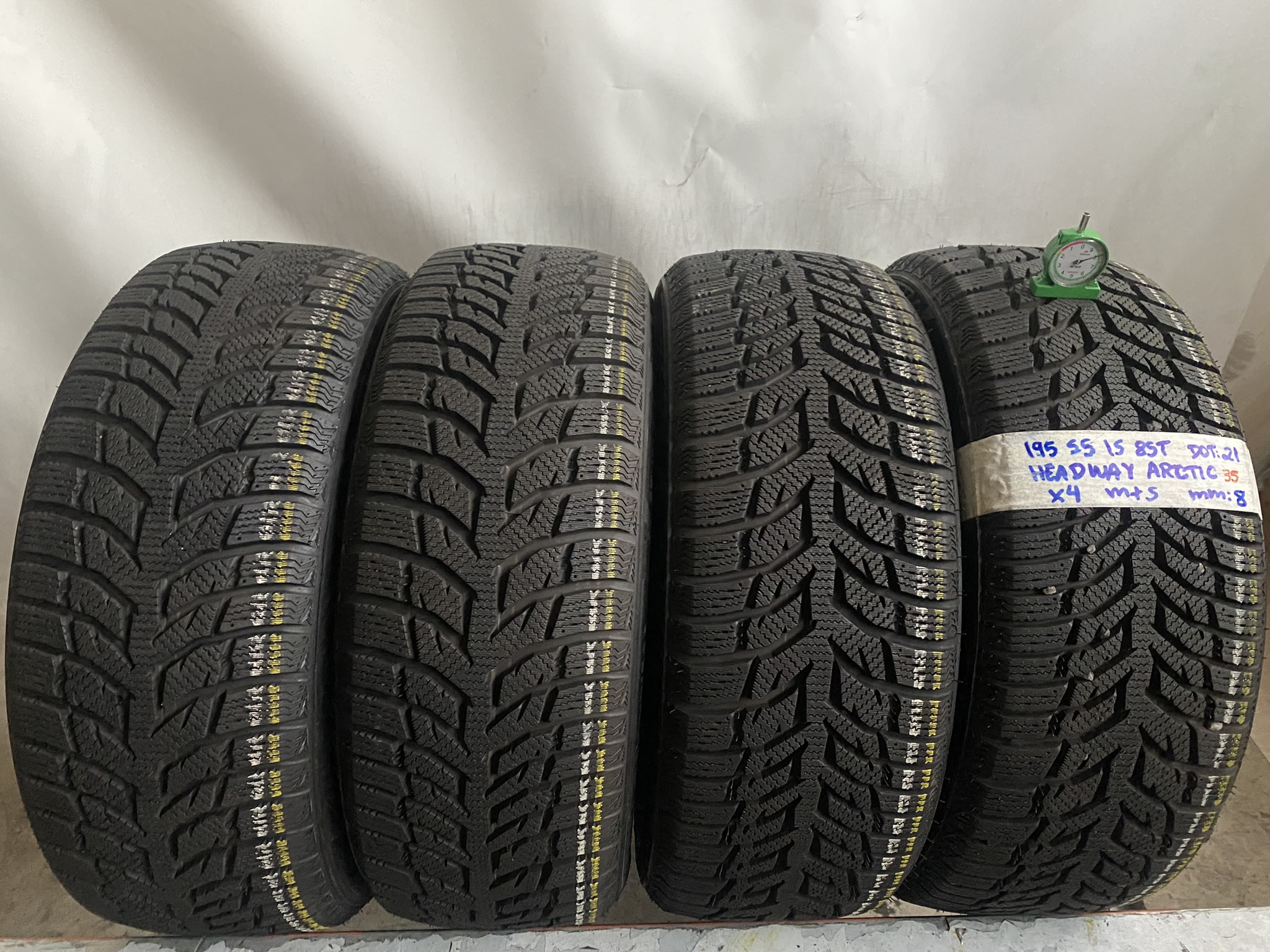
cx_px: 635
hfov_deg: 67.3
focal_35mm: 26
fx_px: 954
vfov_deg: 53.1
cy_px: 476
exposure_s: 1/30
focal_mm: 4.25
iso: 800
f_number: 1.8
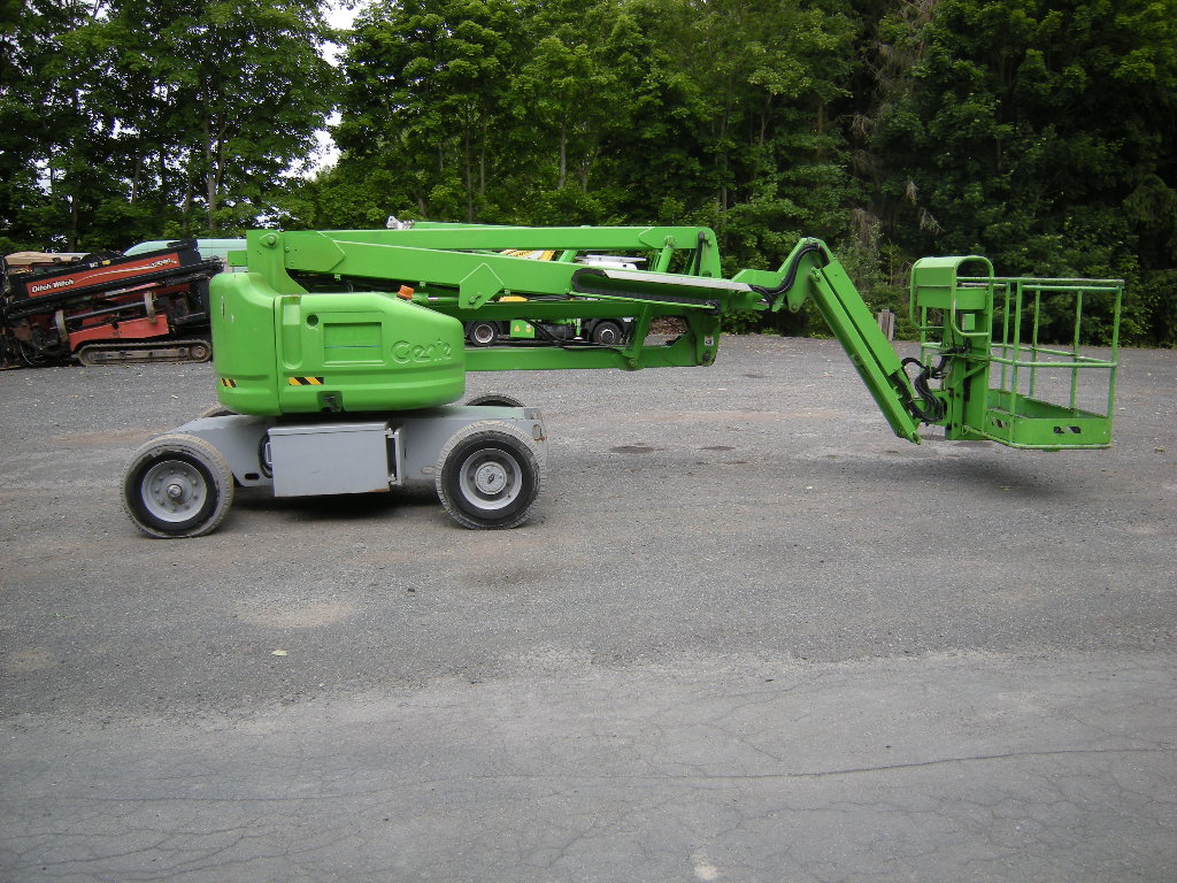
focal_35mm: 28
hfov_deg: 63.4
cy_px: 442
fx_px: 952
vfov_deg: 49.7
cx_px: 588
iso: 64
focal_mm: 4.7
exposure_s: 1/344
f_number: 2.8
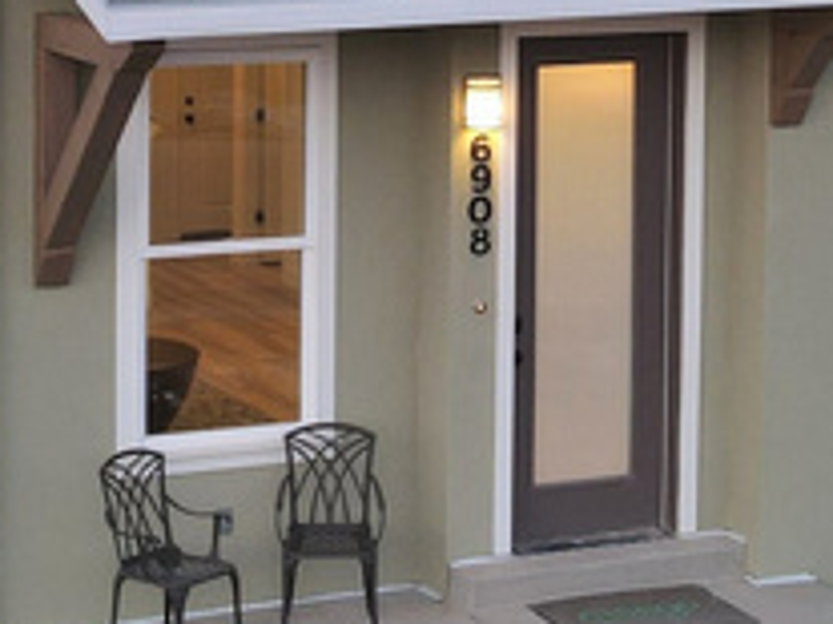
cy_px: -56
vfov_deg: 12.2
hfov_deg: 16.6
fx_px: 2862
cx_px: 410
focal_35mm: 119
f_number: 2.8
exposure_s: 1/15
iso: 140
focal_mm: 4.5
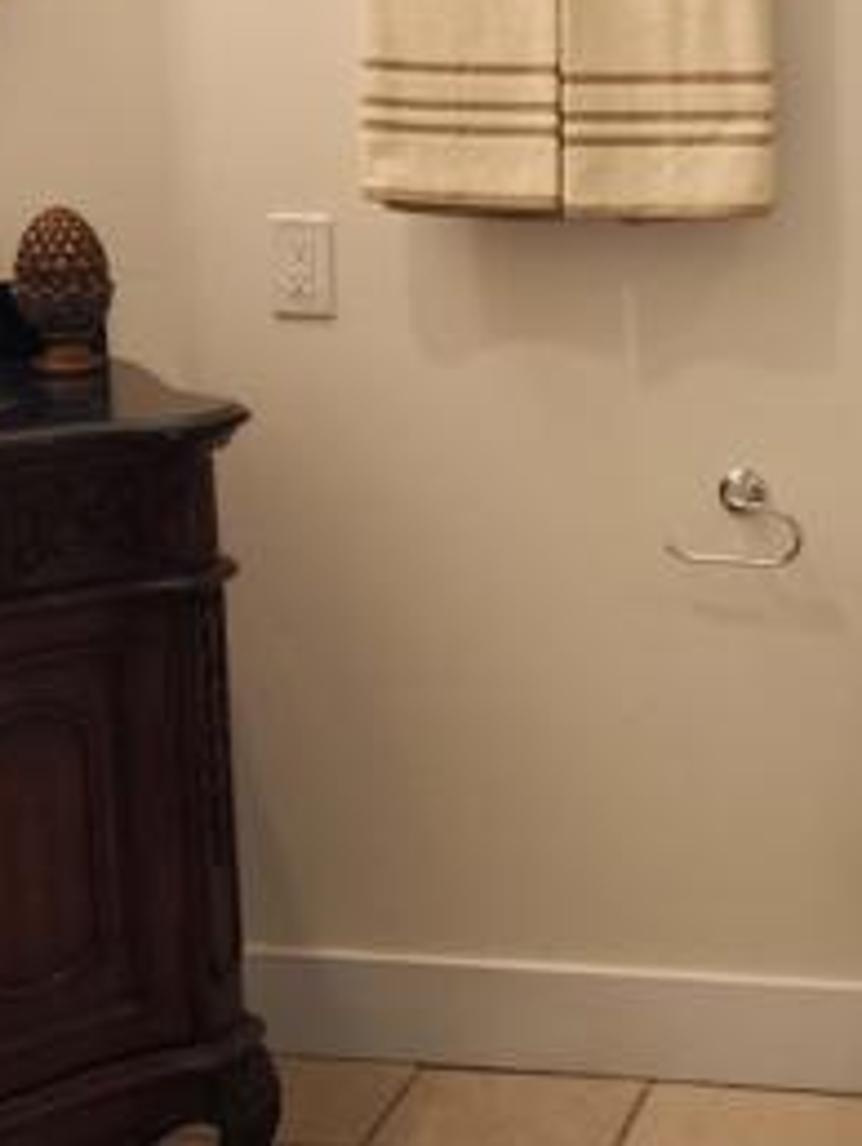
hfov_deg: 24.5
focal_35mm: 57
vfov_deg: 33.6
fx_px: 1889
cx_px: 871
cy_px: 440
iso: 25
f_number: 1.8
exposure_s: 1/60
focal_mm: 5.4
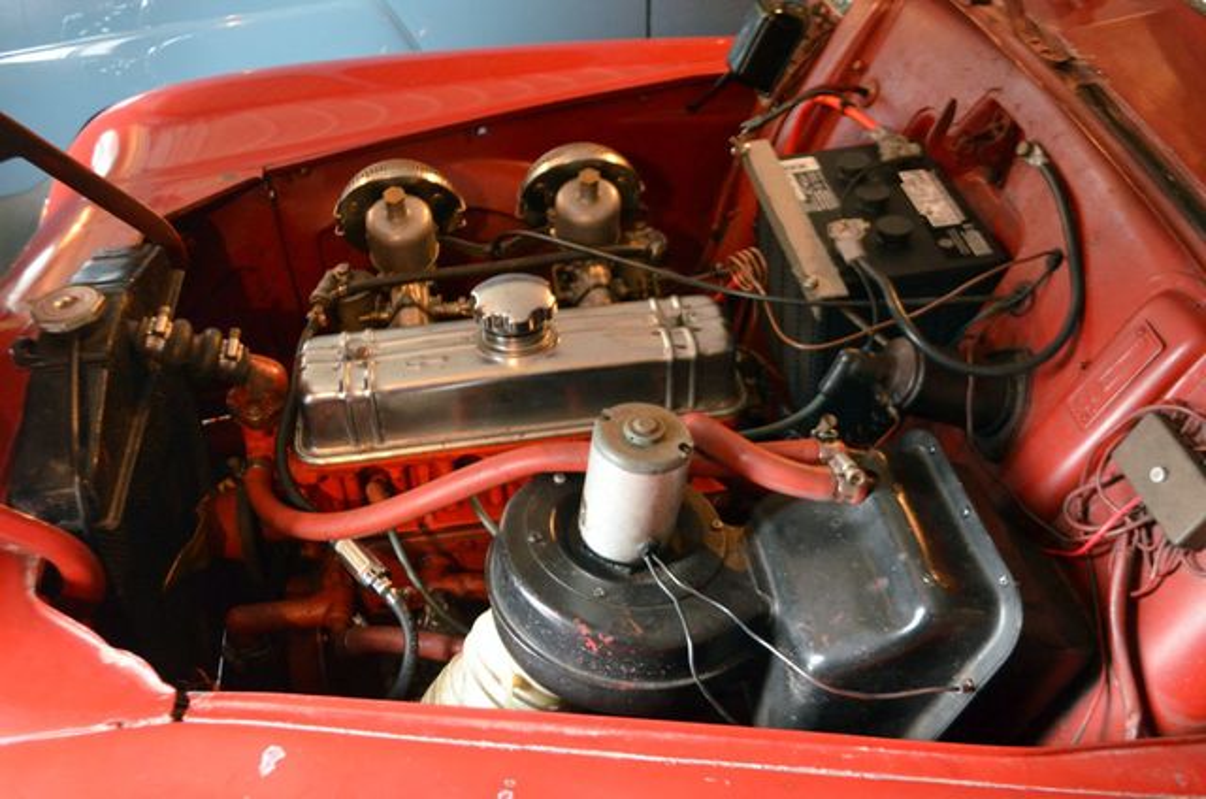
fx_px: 1103
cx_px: 603
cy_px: 400
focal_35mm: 33
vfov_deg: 39.8
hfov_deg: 57.3
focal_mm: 22
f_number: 4
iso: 2500
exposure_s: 1/30
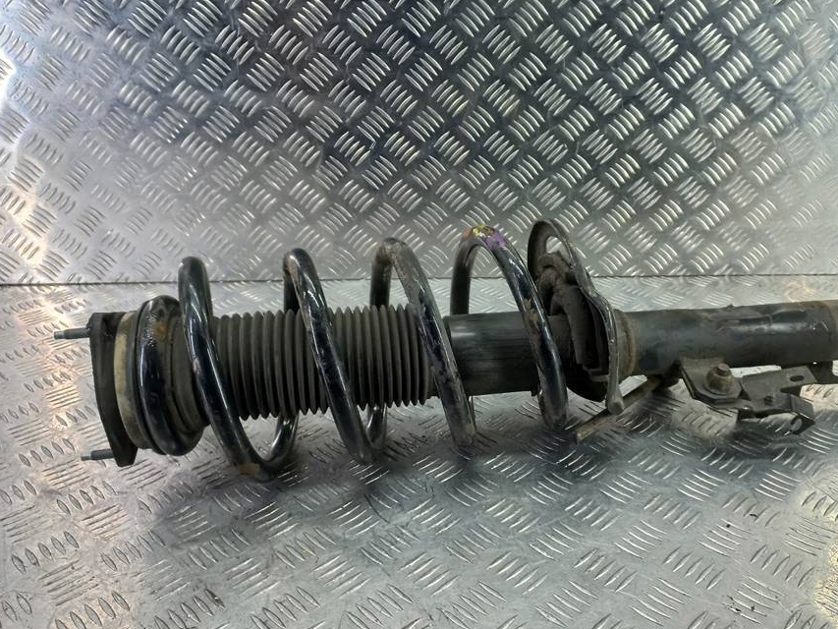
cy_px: 313
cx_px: 490
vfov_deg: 46.8
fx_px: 726
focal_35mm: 30
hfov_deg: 59.6
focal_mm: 4.6
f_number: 1.8
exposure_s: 1/50
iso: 80
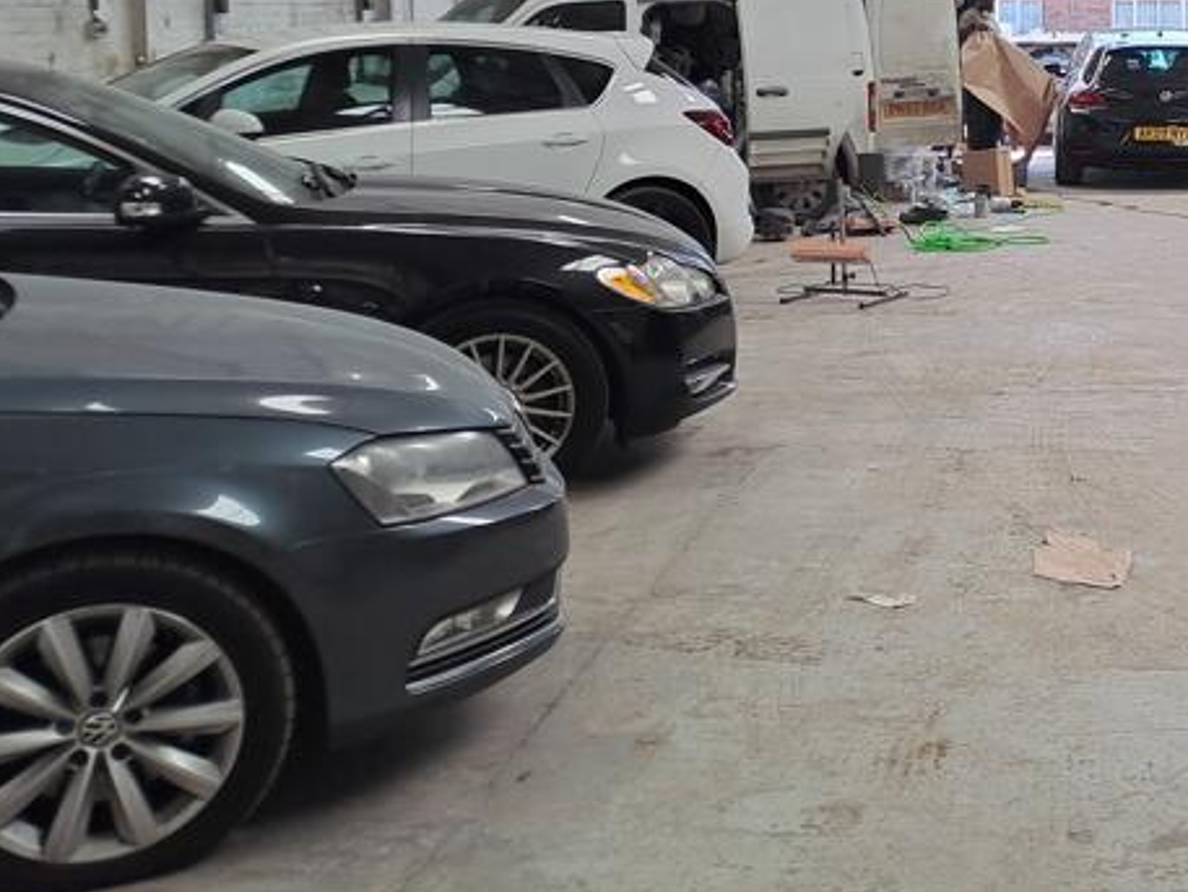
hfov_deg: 32.0
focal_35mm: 56
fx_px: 1922
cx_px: 1154
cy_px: 177
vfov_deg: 25.7
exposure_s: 1/259
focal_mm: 4.65
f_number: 1.8
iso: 32
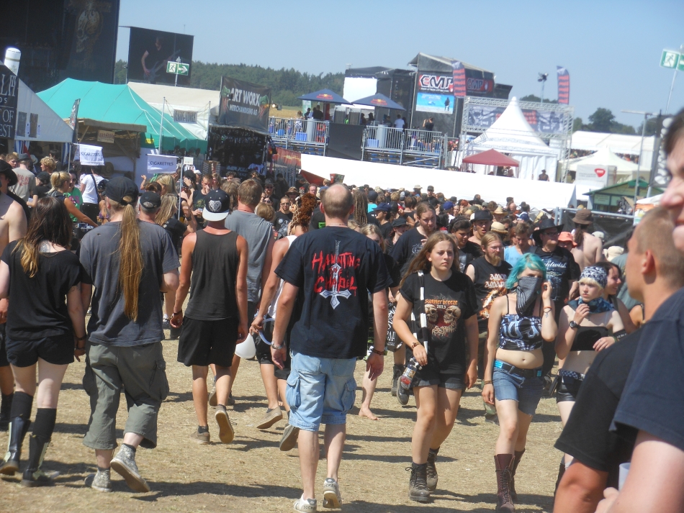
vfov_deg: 15.1
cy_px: 256
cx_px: 342
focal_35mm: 98
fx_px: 1937
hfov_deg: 20.0
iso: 80
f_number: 4.7
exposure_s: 1/500
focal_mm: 17.5
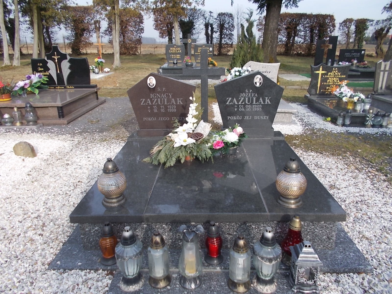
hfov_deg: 67.3
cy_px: 147
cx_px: 196
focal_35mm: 26
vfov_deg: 53.1
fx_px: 294
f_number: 3.2
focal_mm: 4.6
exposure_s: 1/500
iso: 80
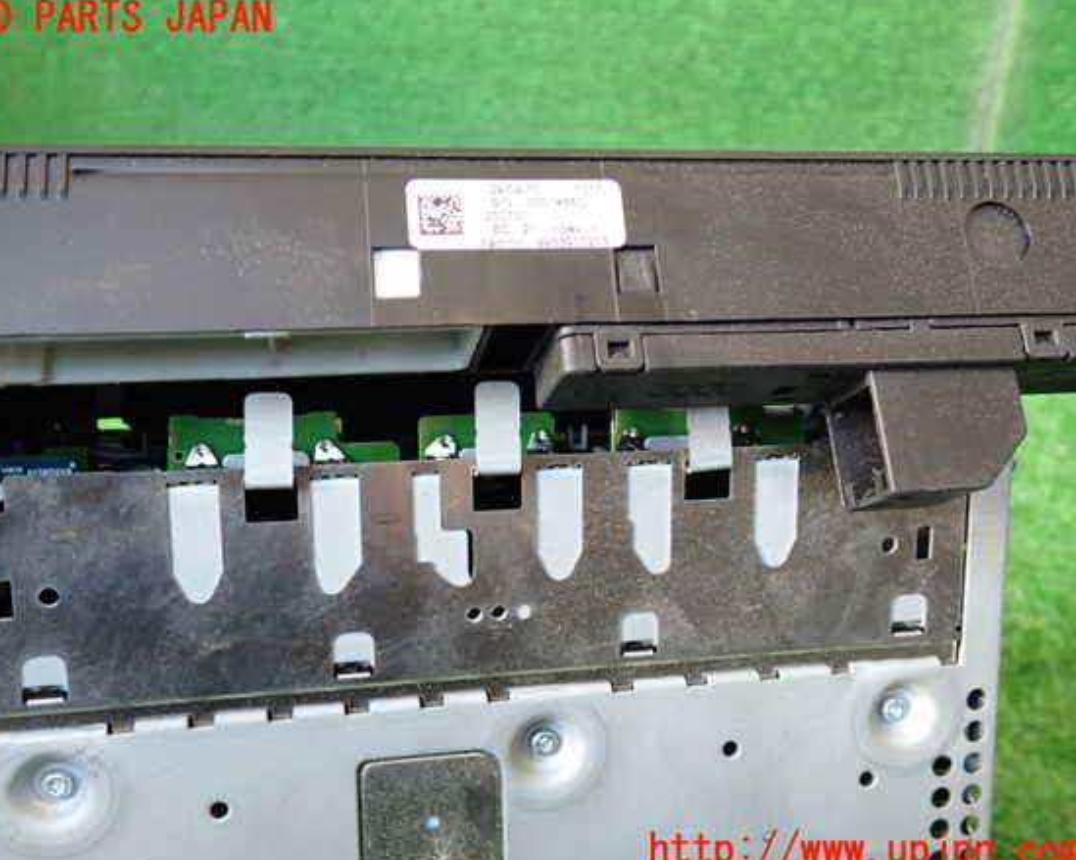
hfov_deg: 55.6
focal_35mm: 32
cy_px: 435
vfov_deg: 45.8
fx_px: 1019
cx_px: 504
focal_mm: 5.4
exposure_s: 1/30
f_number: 2.3
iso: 320
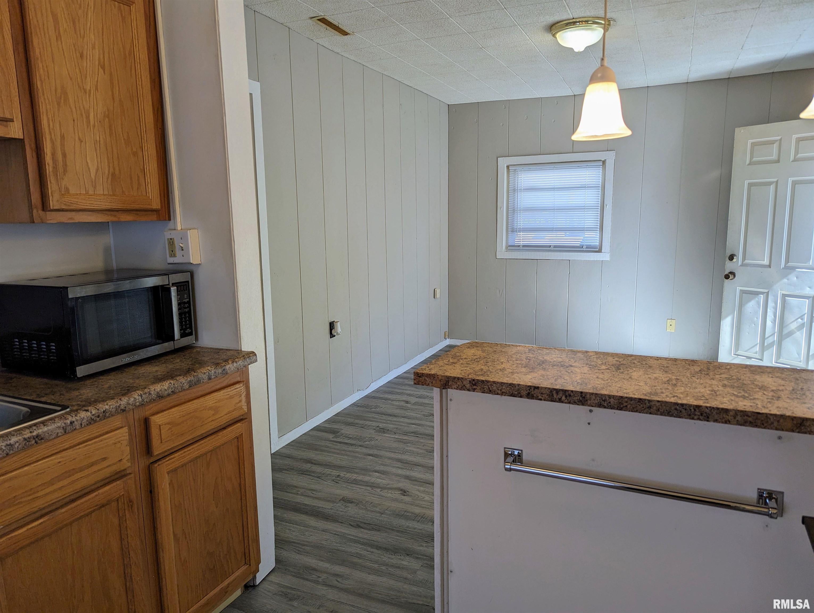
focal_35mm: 24
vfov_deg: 56.9
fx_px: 565
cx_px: 407
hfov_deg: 71.5
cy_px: 306
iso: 41
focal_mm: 6.81
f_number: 1.85
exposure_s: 1/159
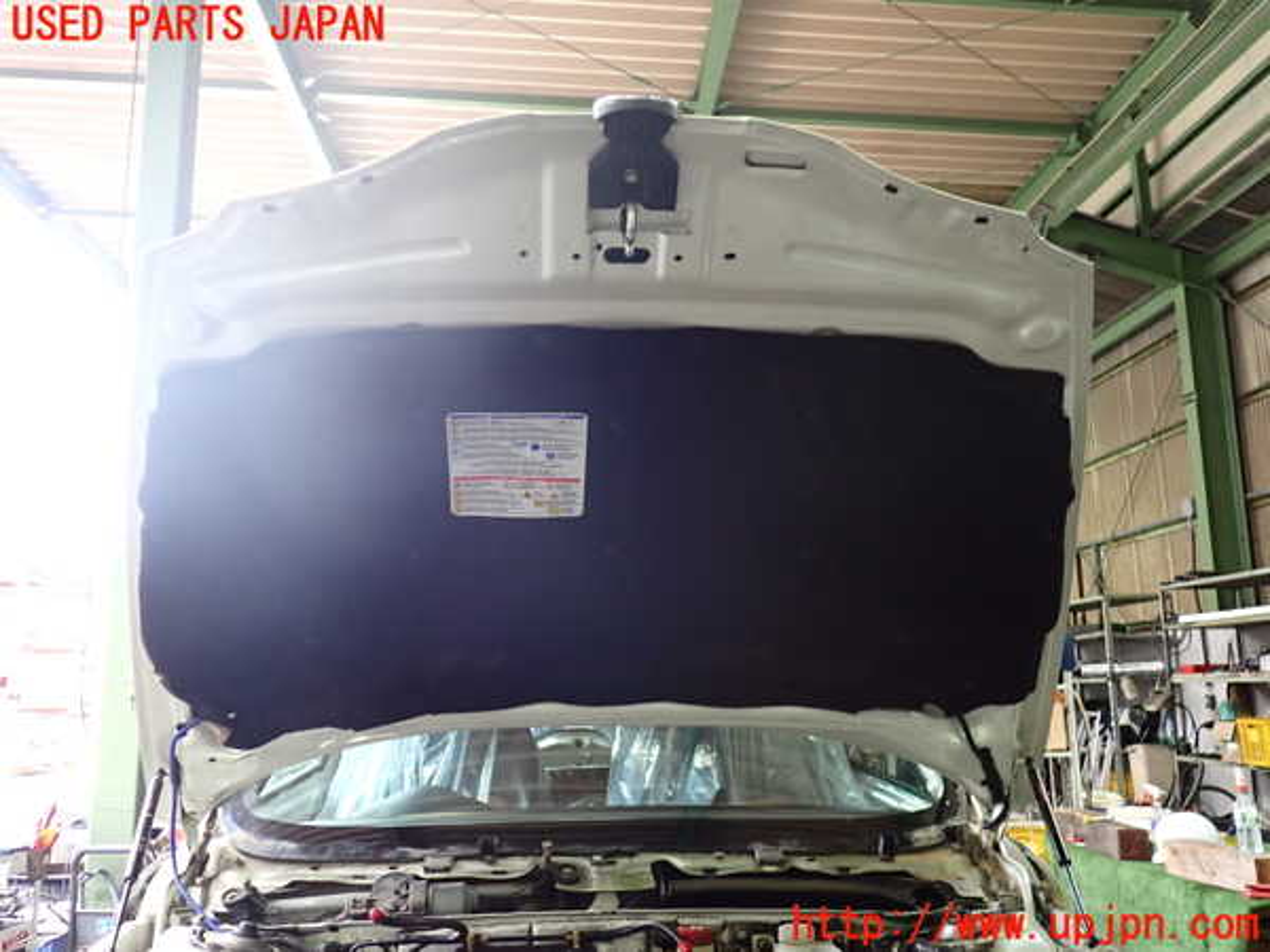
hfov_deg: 60.0
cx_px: 635
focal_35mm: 30
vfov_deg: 46.8
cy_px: 476
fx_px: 1101
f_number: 2.3
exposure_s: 1/60
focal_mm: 5.4
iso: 500
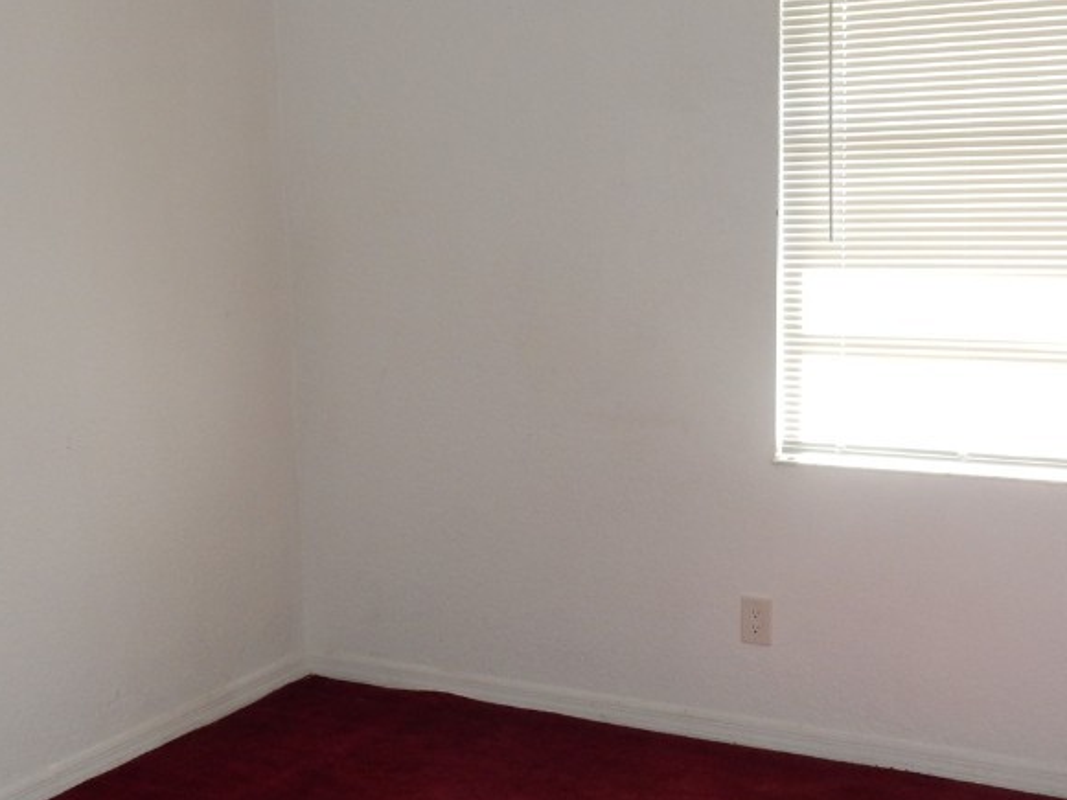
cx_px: 434
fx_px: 1634
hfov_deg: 36.1
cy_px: 436
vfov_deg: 27.5
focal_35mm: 53
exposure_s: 1/30
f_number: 4
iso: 200
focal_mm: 5.4
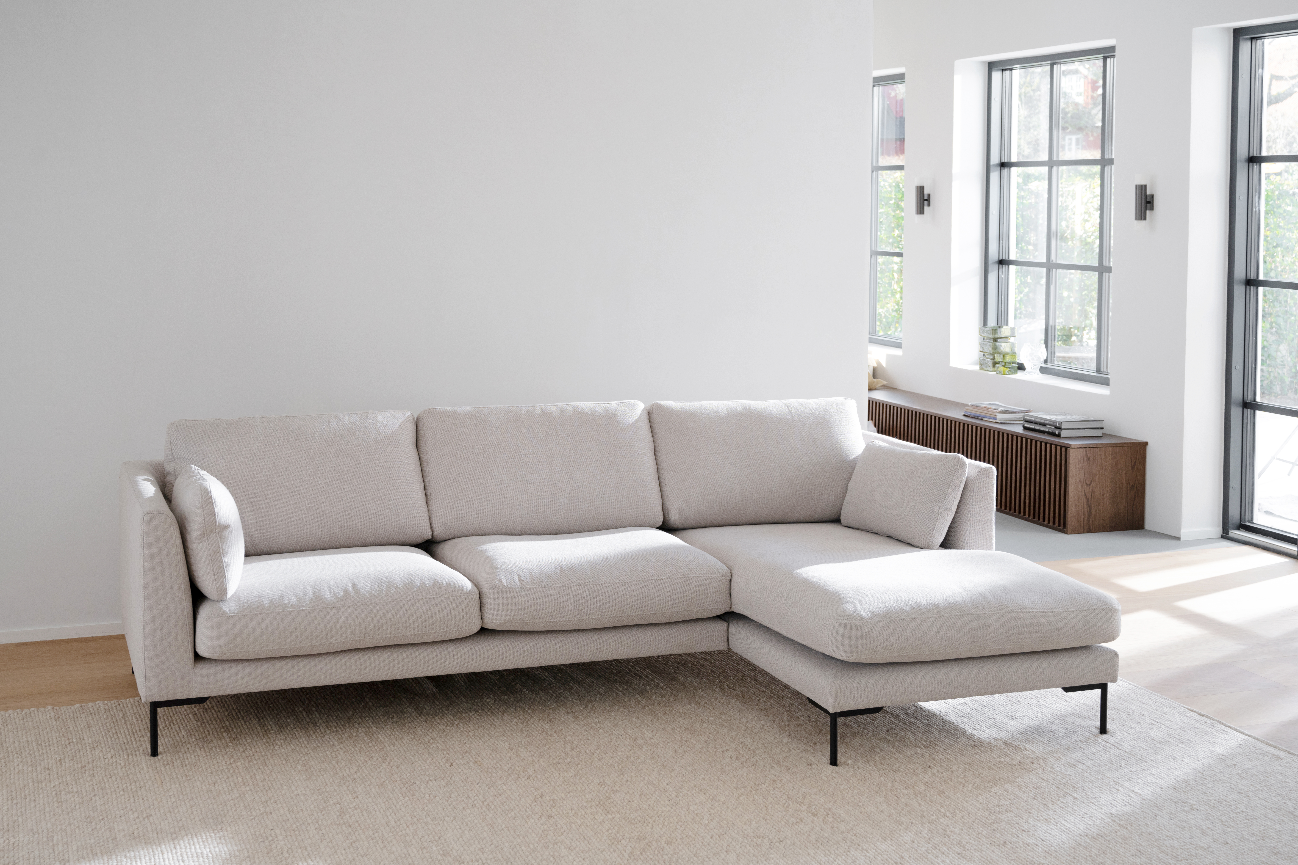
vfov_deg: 31.9
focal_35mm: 42
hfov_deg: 46.4
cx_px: 649
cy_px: 432
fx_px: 1514
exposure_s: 1/100
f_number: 5
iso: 320
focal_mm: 42
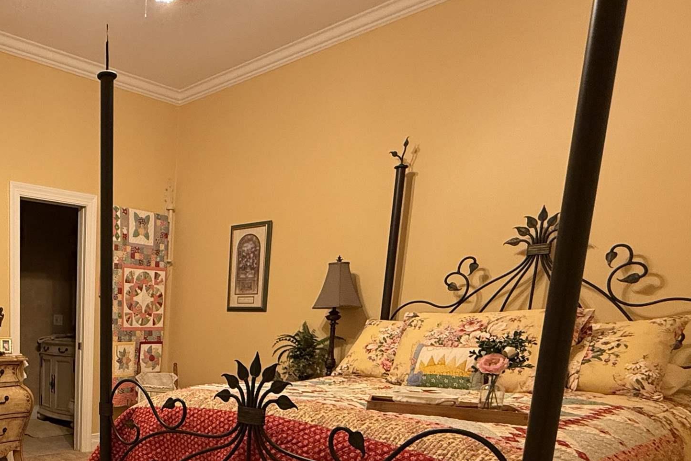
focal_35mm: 31
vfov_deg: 39.2
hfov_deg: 53.9
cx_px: 91
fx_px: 595
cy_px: 419
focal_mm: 2.22
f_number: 2.2
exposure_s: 1/60
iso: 400
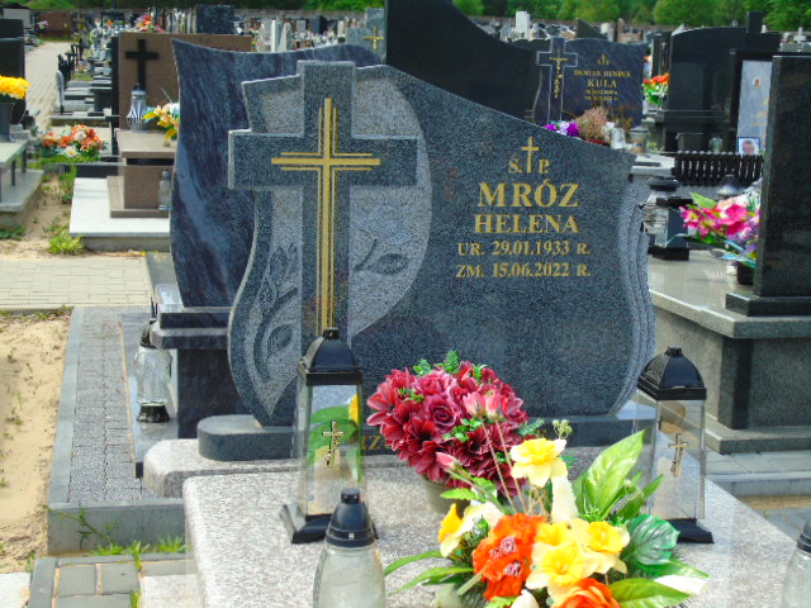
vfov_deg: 27.0
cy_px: 304
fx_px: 1265
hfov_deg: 35.5
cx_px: 406
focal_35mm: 54
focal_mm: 9.6
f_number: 4.3
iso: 80
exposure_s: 1/250
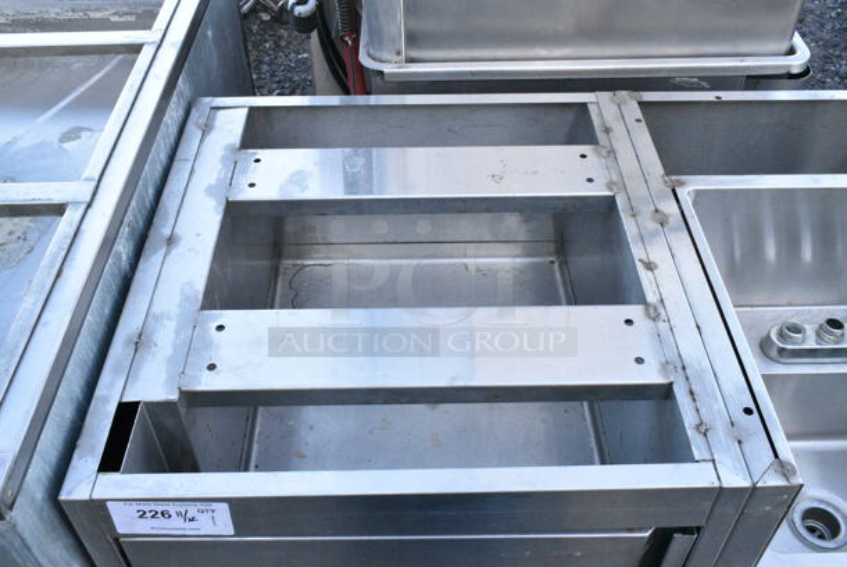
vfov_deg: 38.4
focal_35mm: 34
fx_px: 812
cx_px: 424
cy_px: 284
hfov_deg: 55.1
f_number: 13
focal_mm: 23
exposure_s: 1/640
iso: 6400
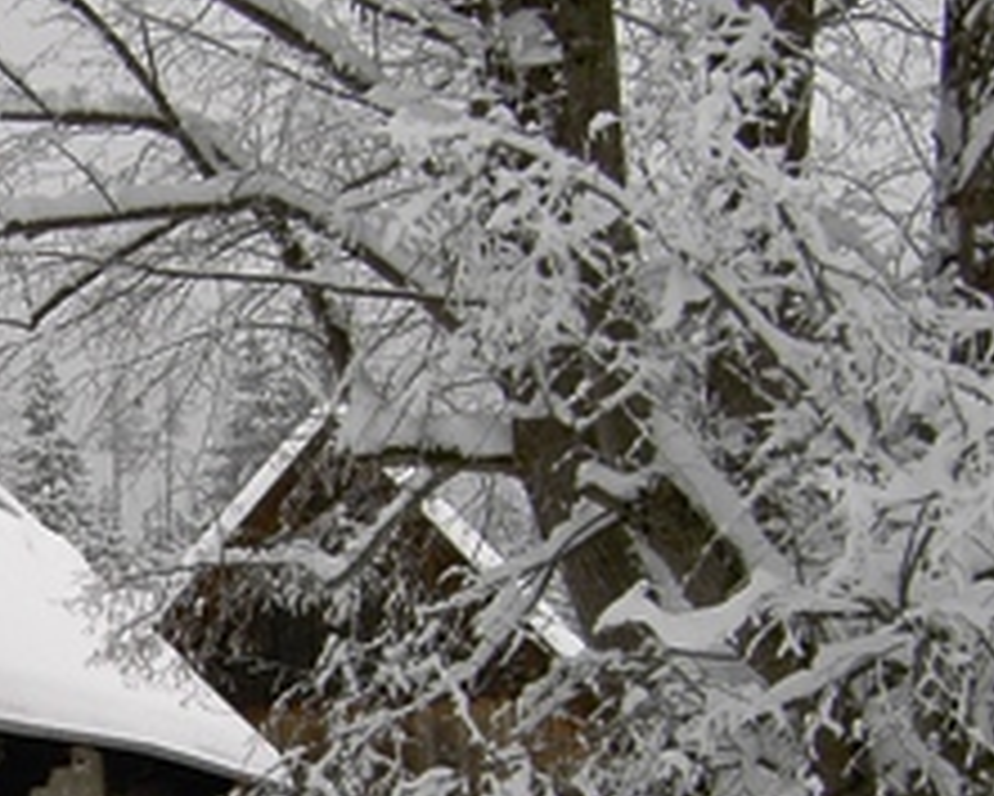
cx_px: -112
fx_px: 2914
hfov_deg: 18.6
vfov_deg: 15.4
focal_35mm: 99
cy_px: 688
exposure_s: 1/125
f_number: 4.5
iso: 100
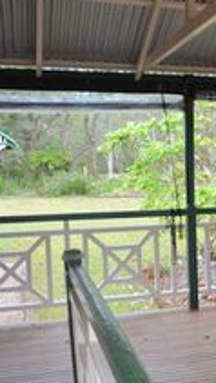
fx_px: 640
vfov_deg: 33.3
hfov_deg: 16.7
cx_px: 356
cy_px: 199
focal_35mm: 63
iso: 200
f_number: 5.6
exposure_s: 1/125
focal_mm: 18
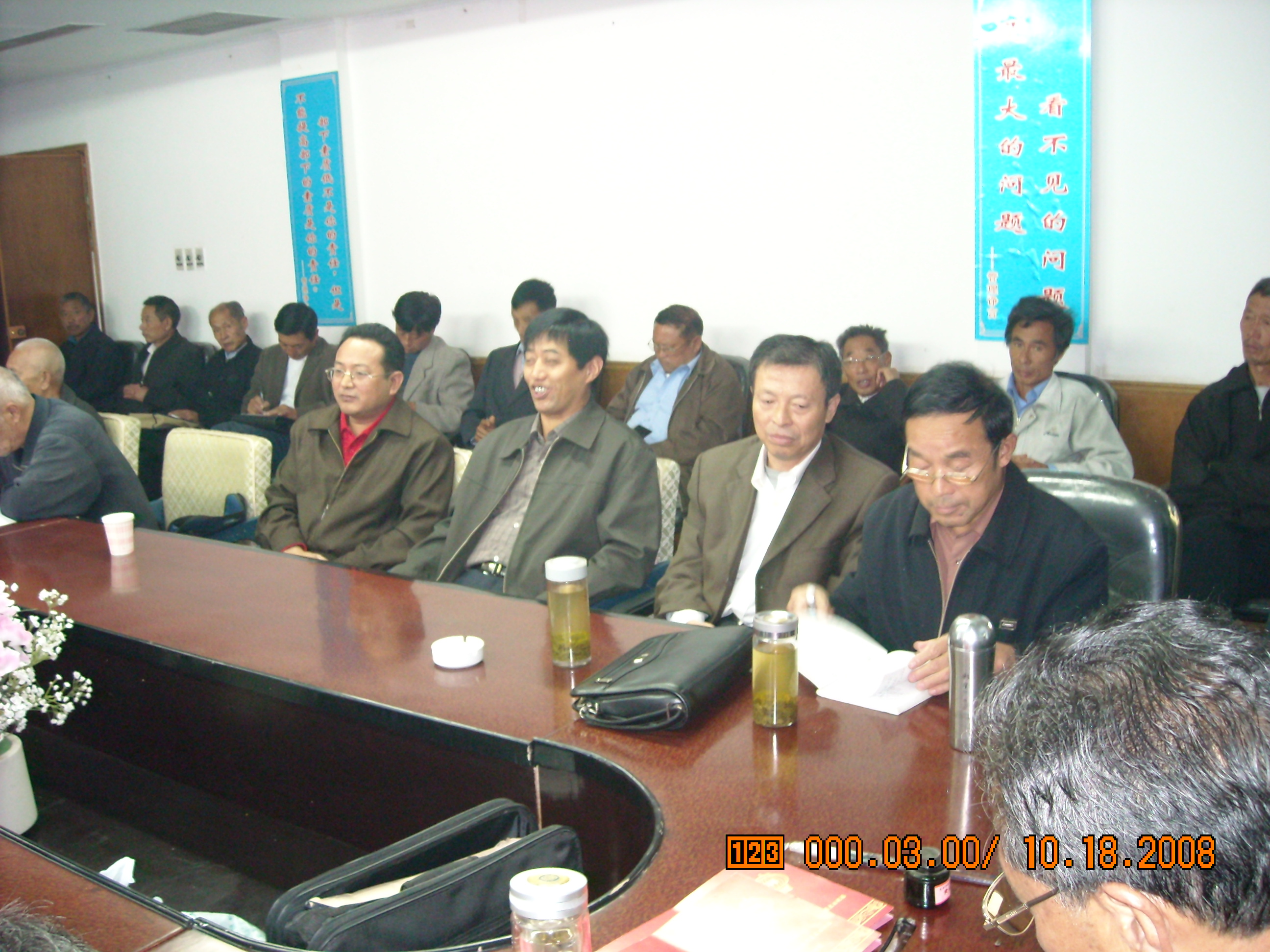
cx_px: 635
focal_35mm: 35
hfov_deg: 52.6
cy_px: 476
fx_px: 1284
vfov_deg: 40.7
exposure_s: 1/10
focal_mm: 5.7
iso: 400
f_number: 2.8
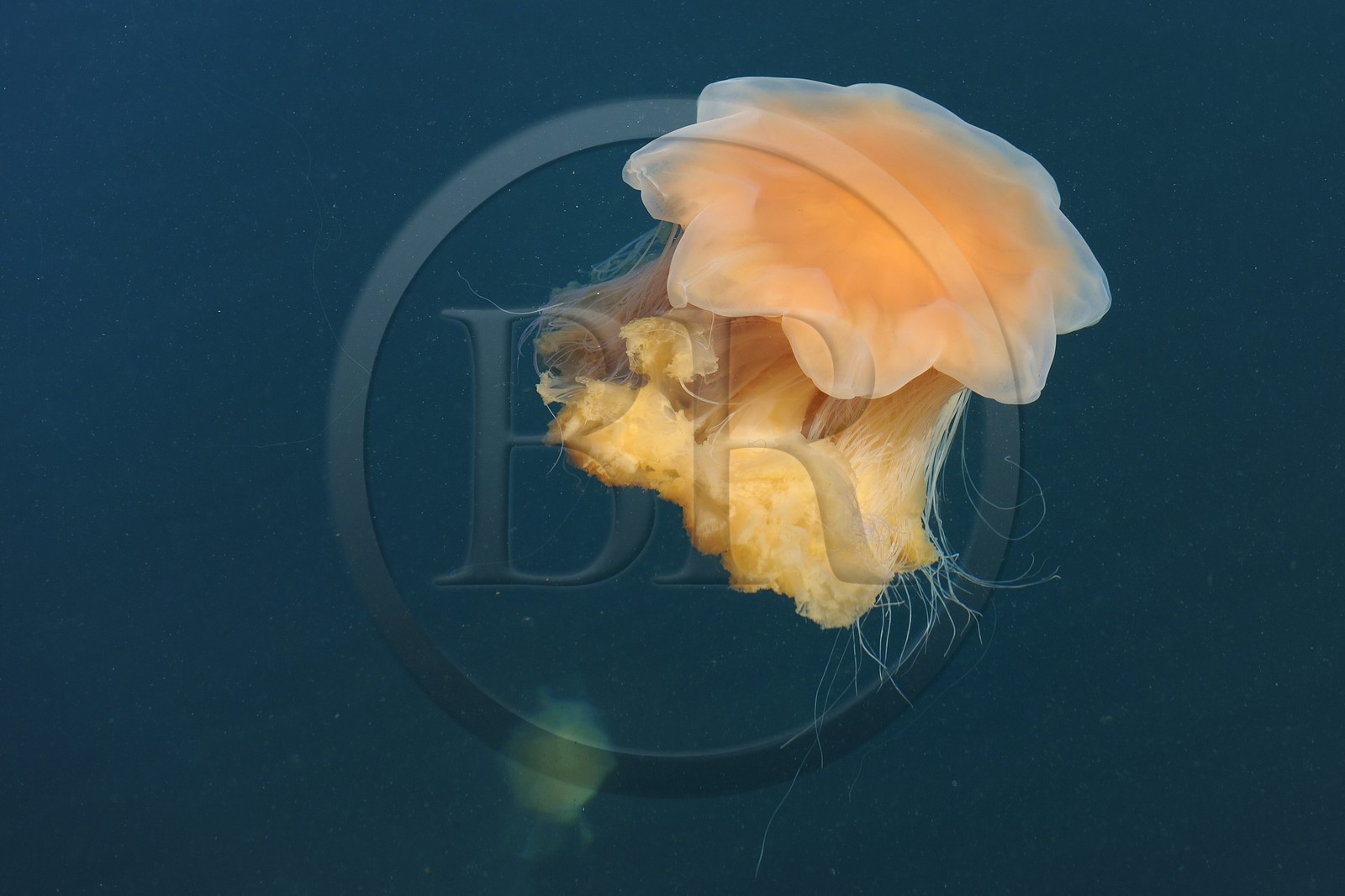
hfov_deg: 28.8
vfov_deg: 19.4
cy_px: 448
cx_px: 672
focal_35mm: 70
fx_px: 2615
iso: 200
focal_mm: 70
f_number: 6.3
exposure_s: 1/125
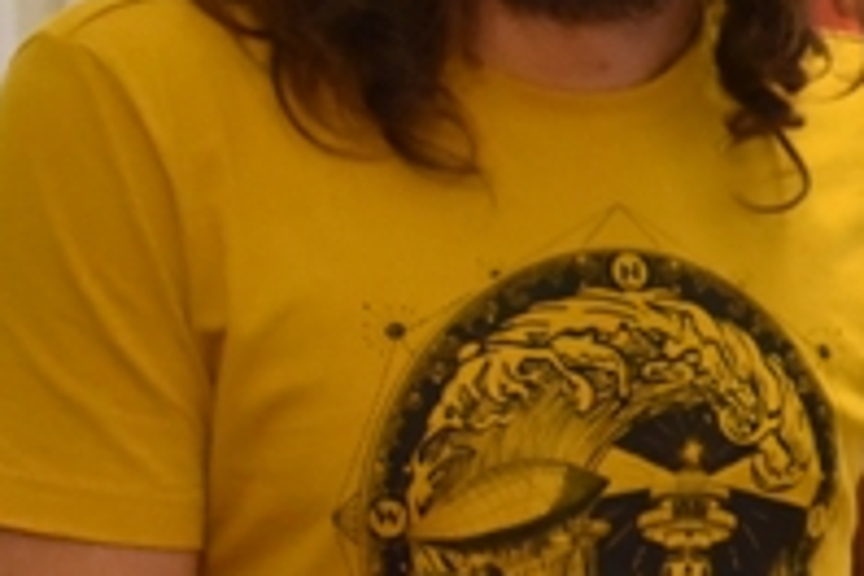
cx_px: 1327
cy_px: 312
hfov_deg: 12.2
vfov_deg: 8.6
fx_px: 3840
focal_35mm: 160
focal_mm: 31
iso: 3200
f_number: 7.1
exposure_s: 1/200
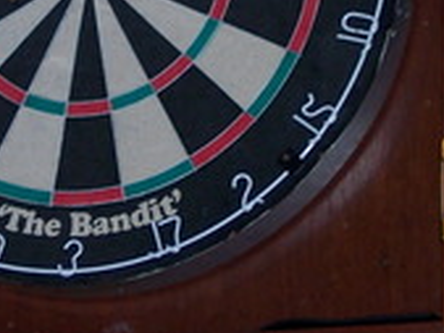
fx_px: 5057
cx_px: 50
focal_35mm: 394
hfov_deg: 5.0
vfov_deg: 3.8
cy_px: -89
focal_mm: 21.3
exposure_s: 1/125
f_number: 4.8
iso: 100
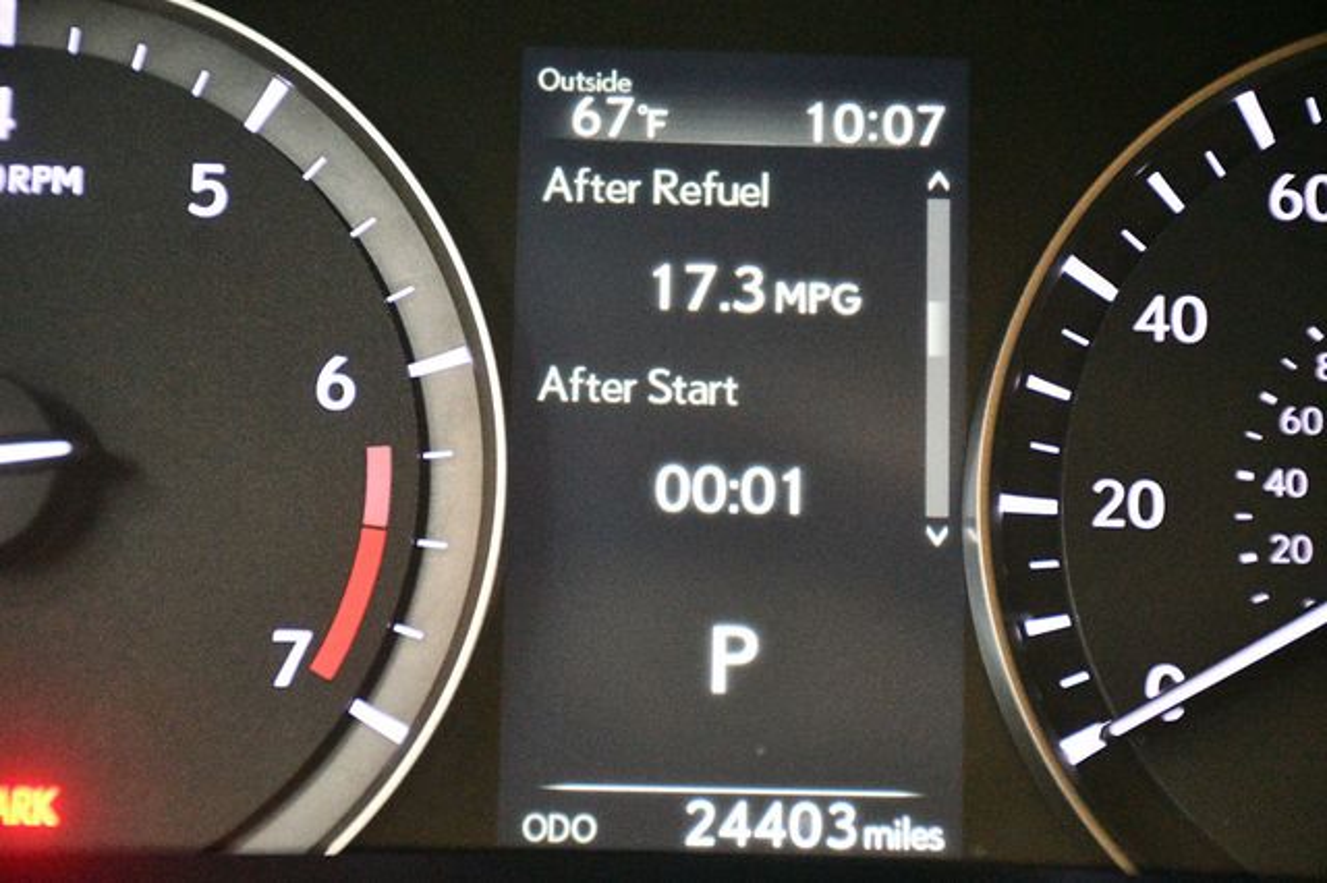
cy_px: 442
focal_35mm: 99
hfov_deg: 20.6
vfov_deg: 13.8
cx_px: 664
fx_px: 3647
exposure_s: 1/60
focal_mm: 66
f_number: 5
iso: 12800
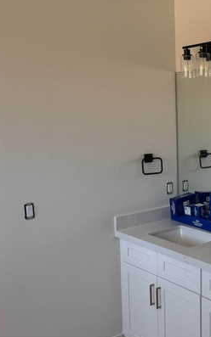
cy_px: 166
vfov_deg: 48.2
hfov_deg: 28.2
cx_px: 237
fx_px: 377
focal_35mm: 41
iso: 100
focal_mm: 6.76
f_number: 1.78
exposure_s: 1/166
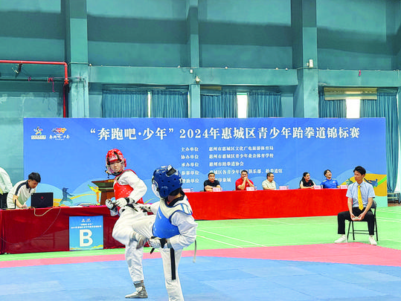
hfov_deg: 30.7
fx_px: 730
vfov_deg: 23.3
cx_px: 180
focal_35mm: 63
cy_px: 142
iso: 160
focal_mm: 6.76
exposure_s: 1/50
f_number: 1.78
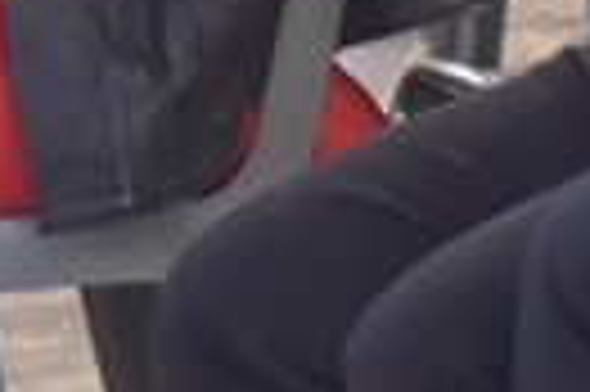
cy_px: -620
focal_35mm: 939
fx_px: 15370
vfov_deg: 1.5
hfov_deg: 2.2
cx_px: 707
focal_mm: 120
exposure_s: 1/800
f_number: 14
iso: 1600
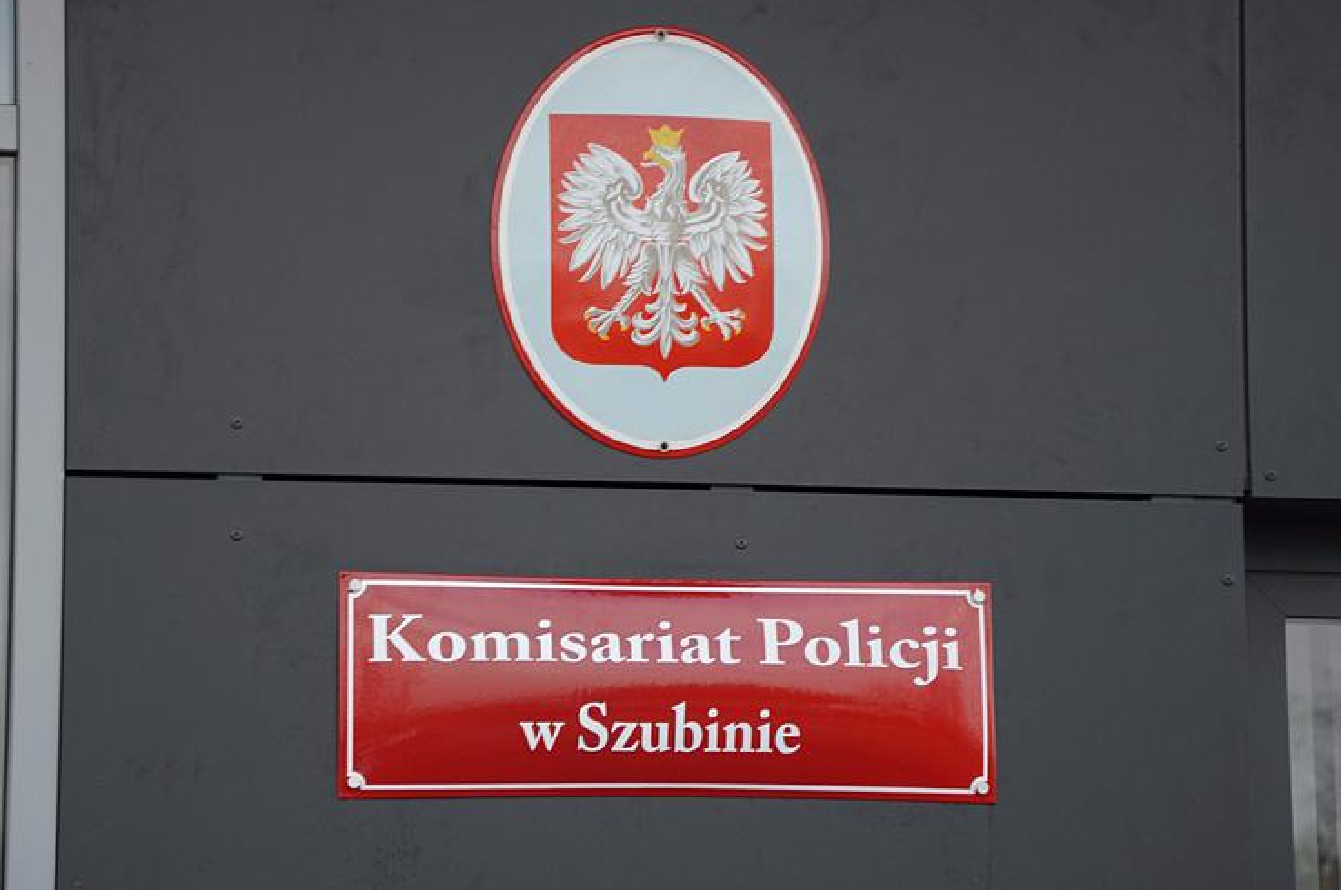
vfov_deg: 8.6
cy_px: 400
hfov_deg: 12.9
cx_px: 665
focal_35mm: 159
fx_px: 5915
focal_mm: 92
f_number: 5.6
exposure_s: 1/250
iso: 640
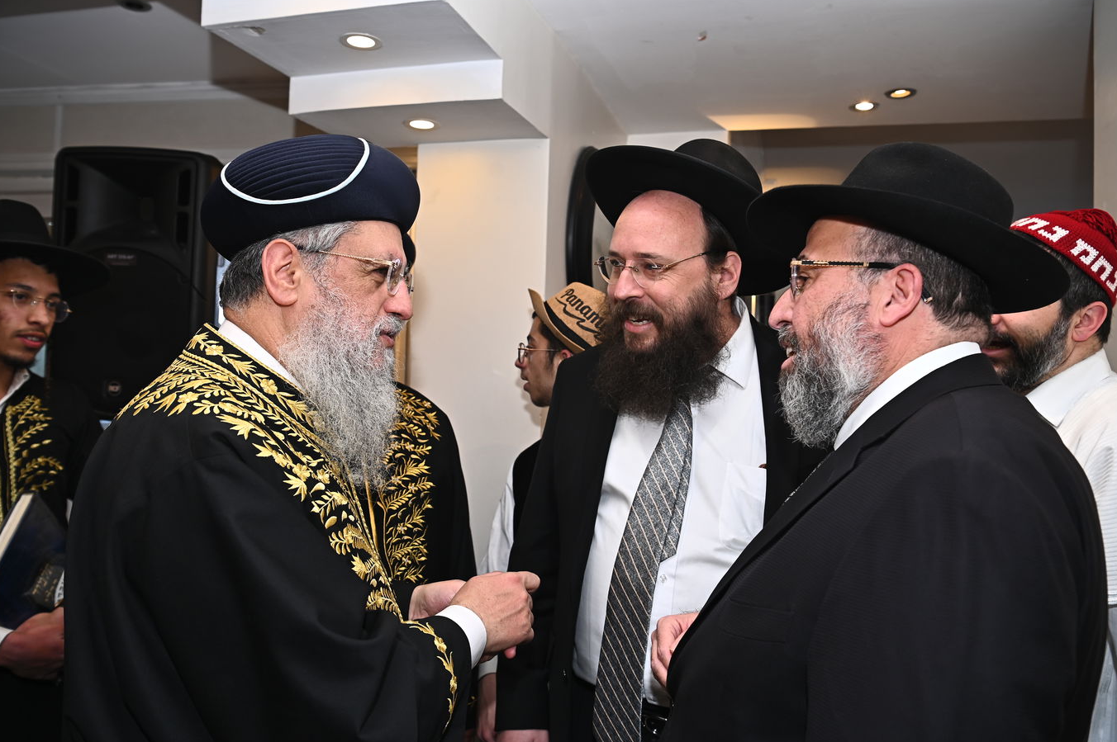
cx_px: 556
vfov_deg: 44.9
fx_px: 899
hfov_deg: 63.7
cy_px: 365
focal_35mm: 29
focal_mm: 28
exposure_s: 1/100
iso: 250
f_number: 5
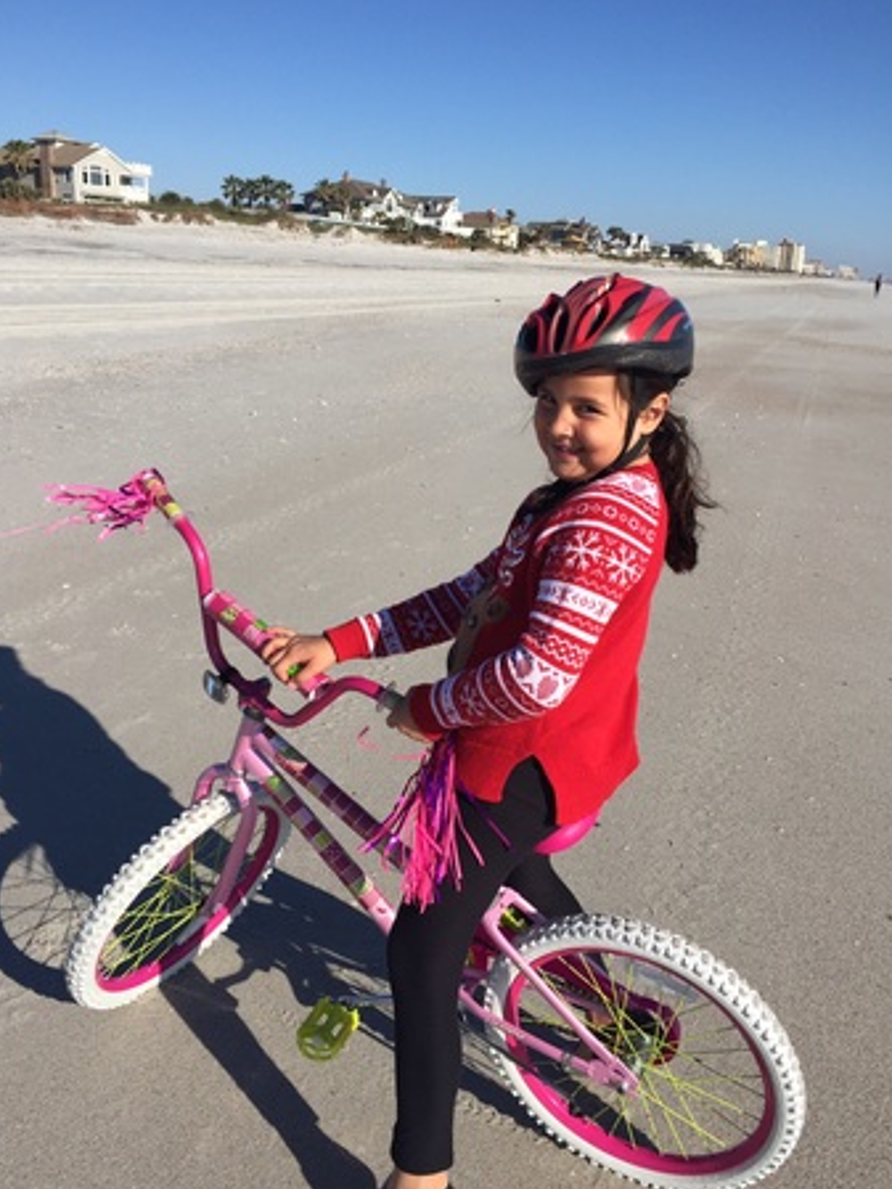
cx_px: 458
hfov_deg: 45.5
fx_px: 1065
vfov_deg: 58.3
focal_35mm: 31
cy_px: 606
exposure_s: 1/3049
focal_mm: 4.15
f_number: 2.2
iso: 32
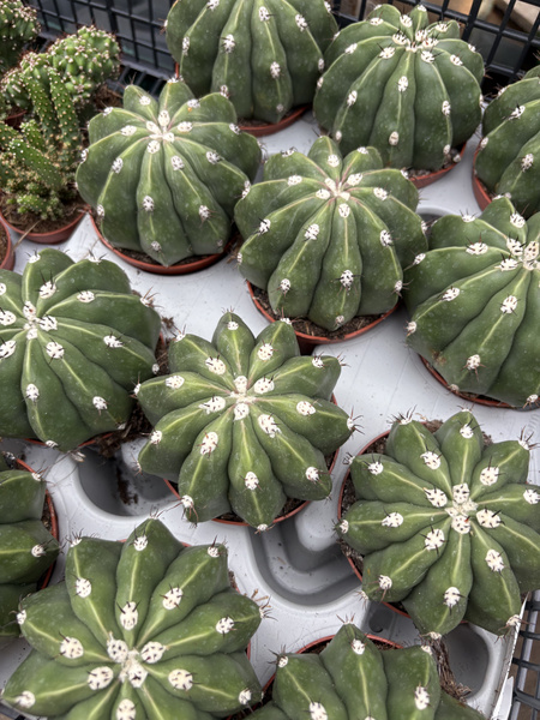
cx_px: 270
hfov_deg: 53.1
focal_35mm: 26
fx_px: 541
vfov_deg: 67.3
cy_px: 360
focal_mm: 5.96
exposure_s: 1/295
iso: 40
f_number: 1.6
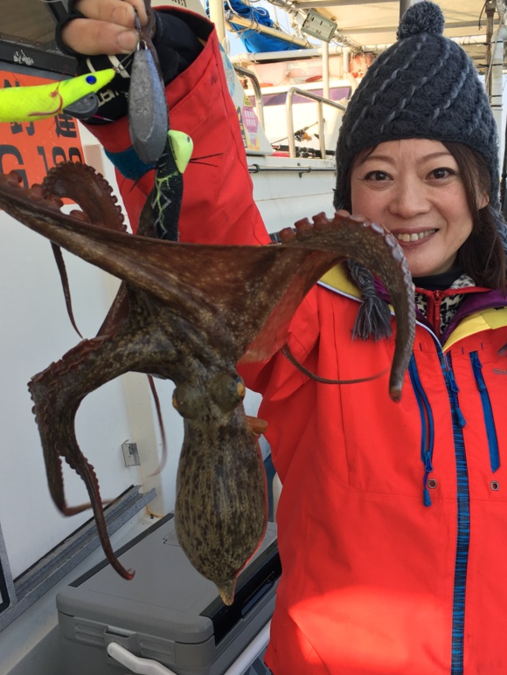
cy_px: 355
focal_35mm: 40
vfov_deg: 46.8
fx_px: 781
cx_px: 257
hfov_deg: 36.0
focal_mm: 4.15
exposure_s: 1/361
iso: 25
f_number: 2.2
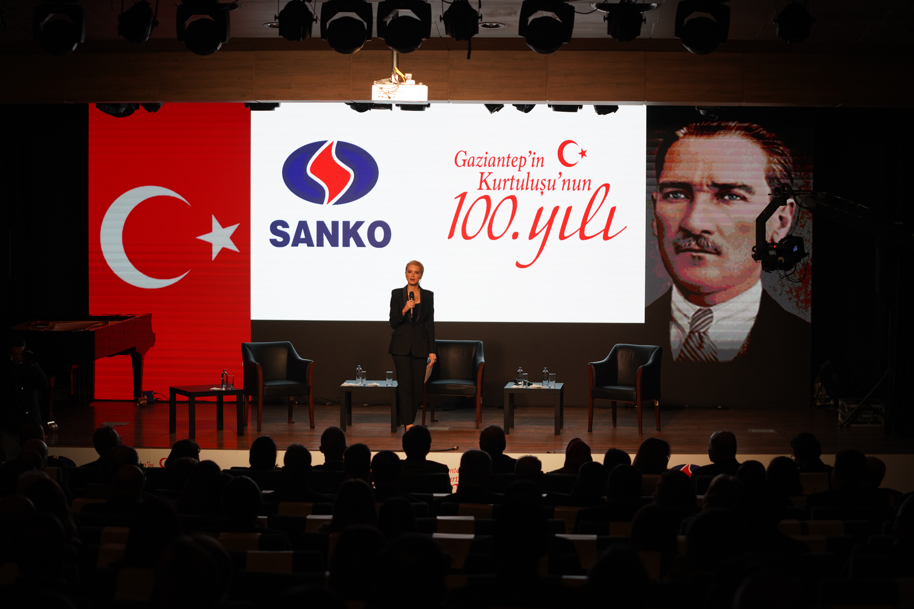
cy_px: 304
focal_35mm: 70
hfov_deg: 28.8
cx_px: 457
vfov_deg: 19.5
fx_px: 1777
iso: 800
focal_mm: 70
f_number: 2.8
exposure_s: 1/250
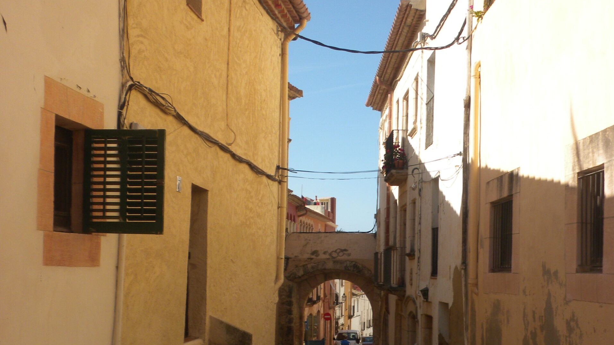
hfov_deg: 38.5
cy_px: 280
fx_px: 879
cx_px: 308
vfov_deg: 21.9
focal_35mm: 54
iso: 64
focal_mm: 6.6
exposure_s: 1/86.7
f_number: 10
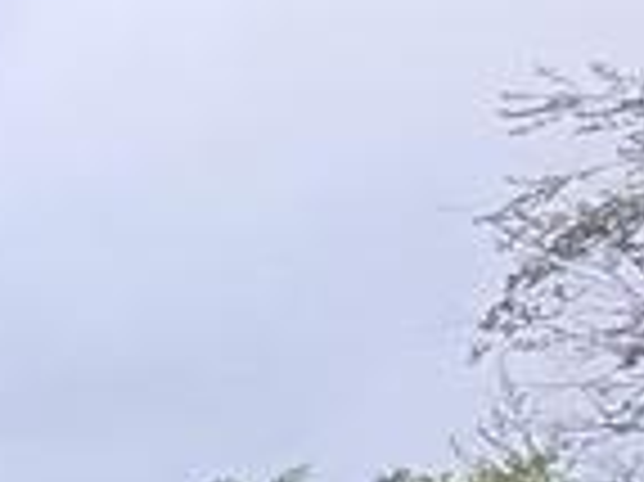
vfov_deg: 12.9
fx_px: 1766
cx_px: -824
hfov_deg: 14.7
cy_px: 1059
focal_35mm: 95
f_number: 2.2
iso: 103
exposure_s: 1/665
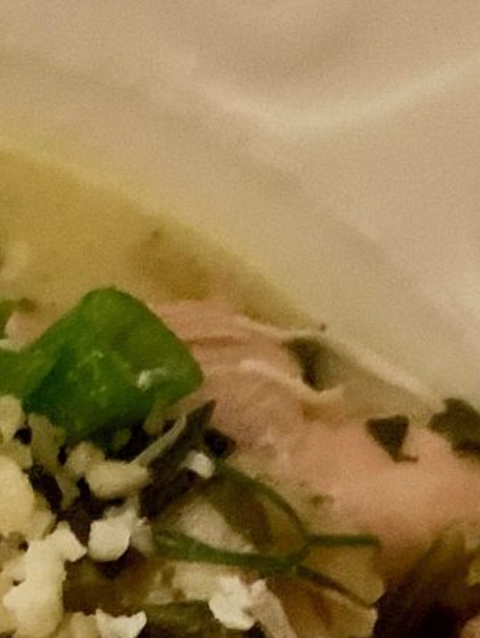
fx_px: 2197
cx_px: -253
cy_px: 1006
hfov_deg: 11.9
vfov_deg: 15.1
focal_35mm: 119
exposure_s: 1/24
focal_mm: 4.25
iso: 640
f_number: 1.8
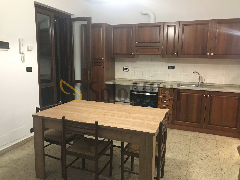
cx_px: 120
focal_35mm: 28
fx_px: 194
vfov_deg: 49.7
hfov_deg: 63.4
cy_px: 90
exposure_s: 1/7
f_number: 1.8
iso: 80
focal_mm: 3.99
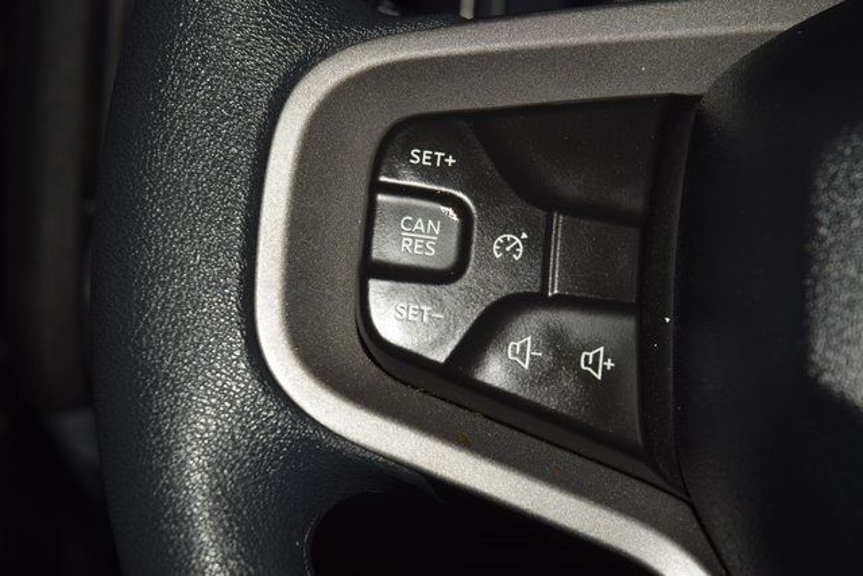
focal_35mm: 105
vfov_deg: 13.0
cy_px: 288
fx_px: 2517
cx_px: 432
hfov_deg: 19.5
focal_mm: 70
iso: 100
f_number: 8
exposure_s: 1/125
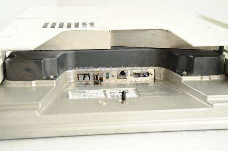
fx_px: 342
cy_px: 77
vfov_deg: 25.0
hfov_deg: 36.9
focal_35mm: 54
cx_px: 109
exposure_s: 1/100
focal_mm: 50
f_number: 6.3
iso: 800
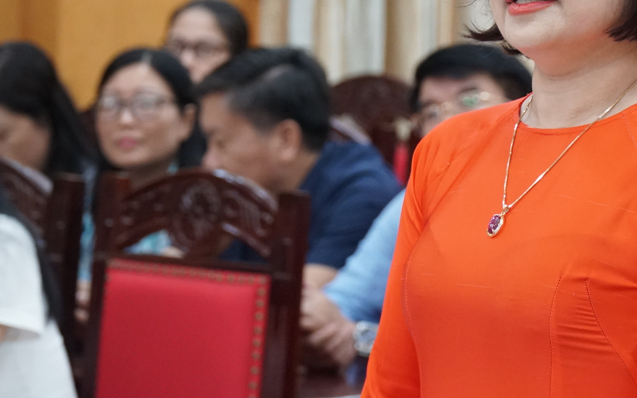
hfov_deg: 8.8
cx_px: 431
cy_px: 92
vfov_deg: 5.5
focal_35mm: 238
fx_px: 4134
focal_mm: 71
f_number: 4
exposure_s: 1/60
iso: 1600
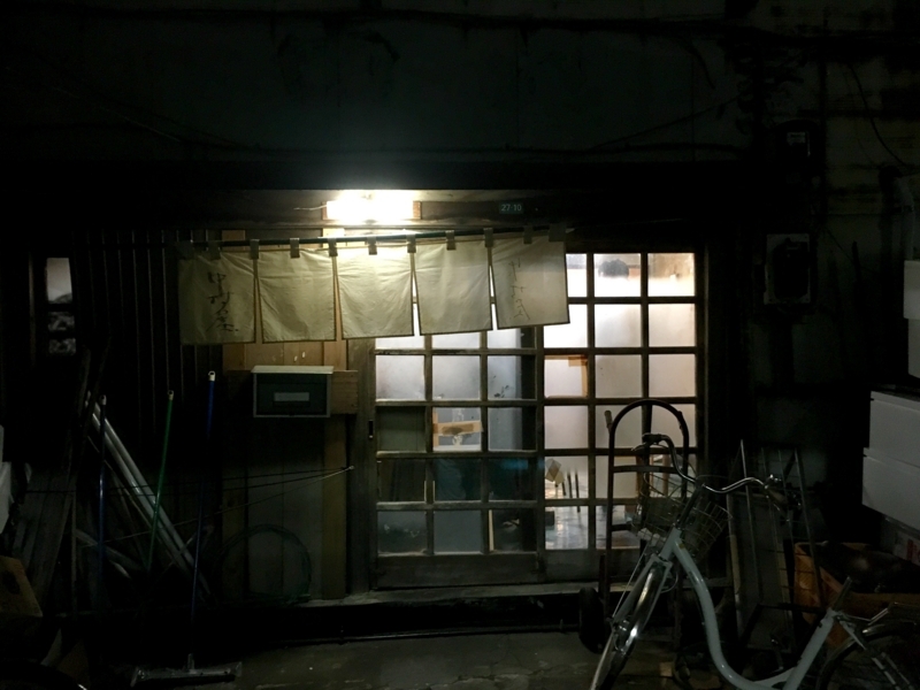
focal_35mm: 29
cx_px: 460
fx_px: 771
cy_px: 345
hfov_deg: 61.7
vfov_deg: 48.2
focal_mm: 4.15
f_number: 2.2
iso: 400
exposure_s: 1/15
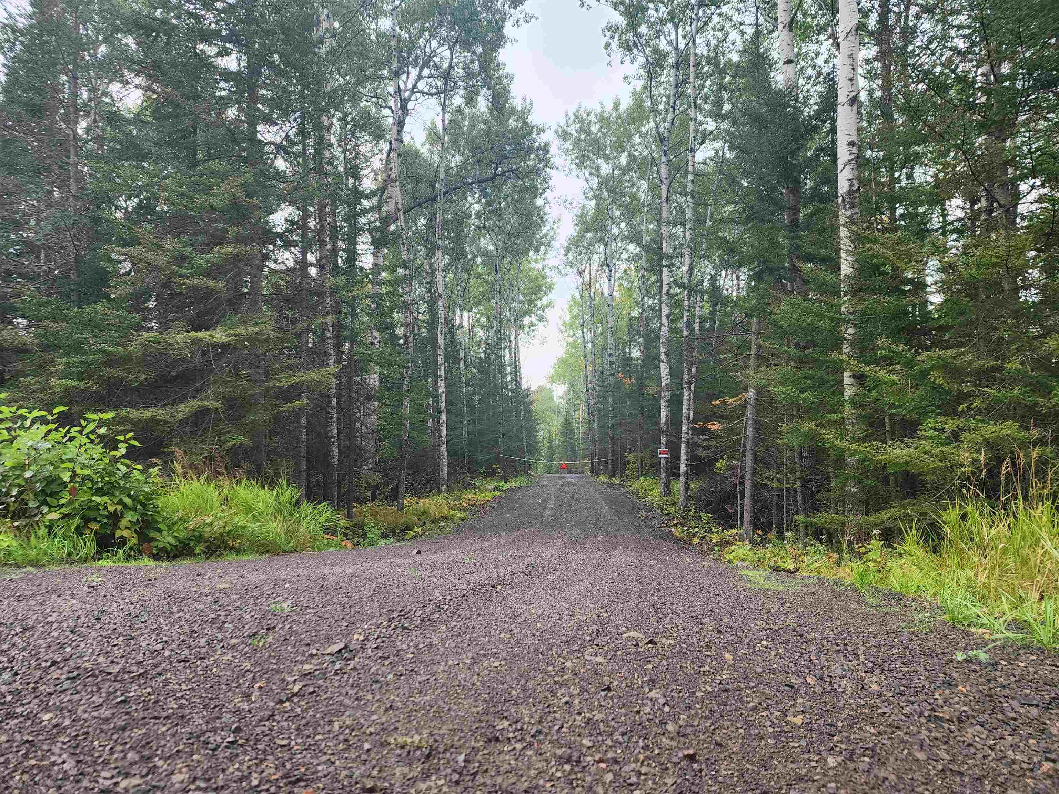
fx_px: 704
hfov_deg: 73.9
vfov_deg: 58.9
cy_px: 397
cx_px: 530
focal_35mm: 23
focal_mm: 6.4
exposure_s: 1/180
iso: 100
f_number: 1.8
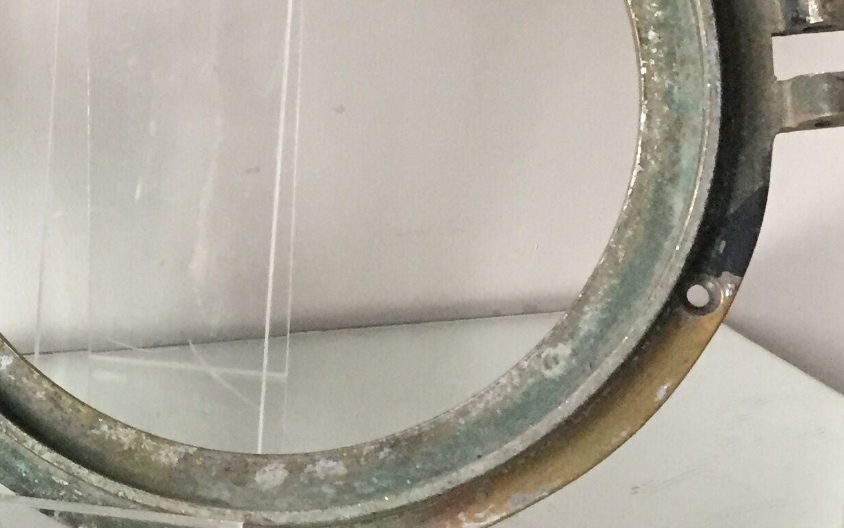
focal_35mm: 82
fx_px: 1886
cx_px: -156
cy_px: 140
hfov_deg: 23.2
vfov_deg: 15.9
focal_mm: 4.15
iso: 320
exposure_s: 1/33
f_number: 2.2
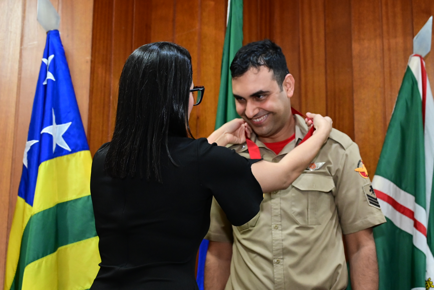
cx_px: 217
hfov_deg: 28.1
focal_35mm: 72
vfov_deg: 19.0
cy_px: 145
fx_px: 869
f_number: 4.5
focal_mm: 48
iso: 4000
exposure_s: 1/125
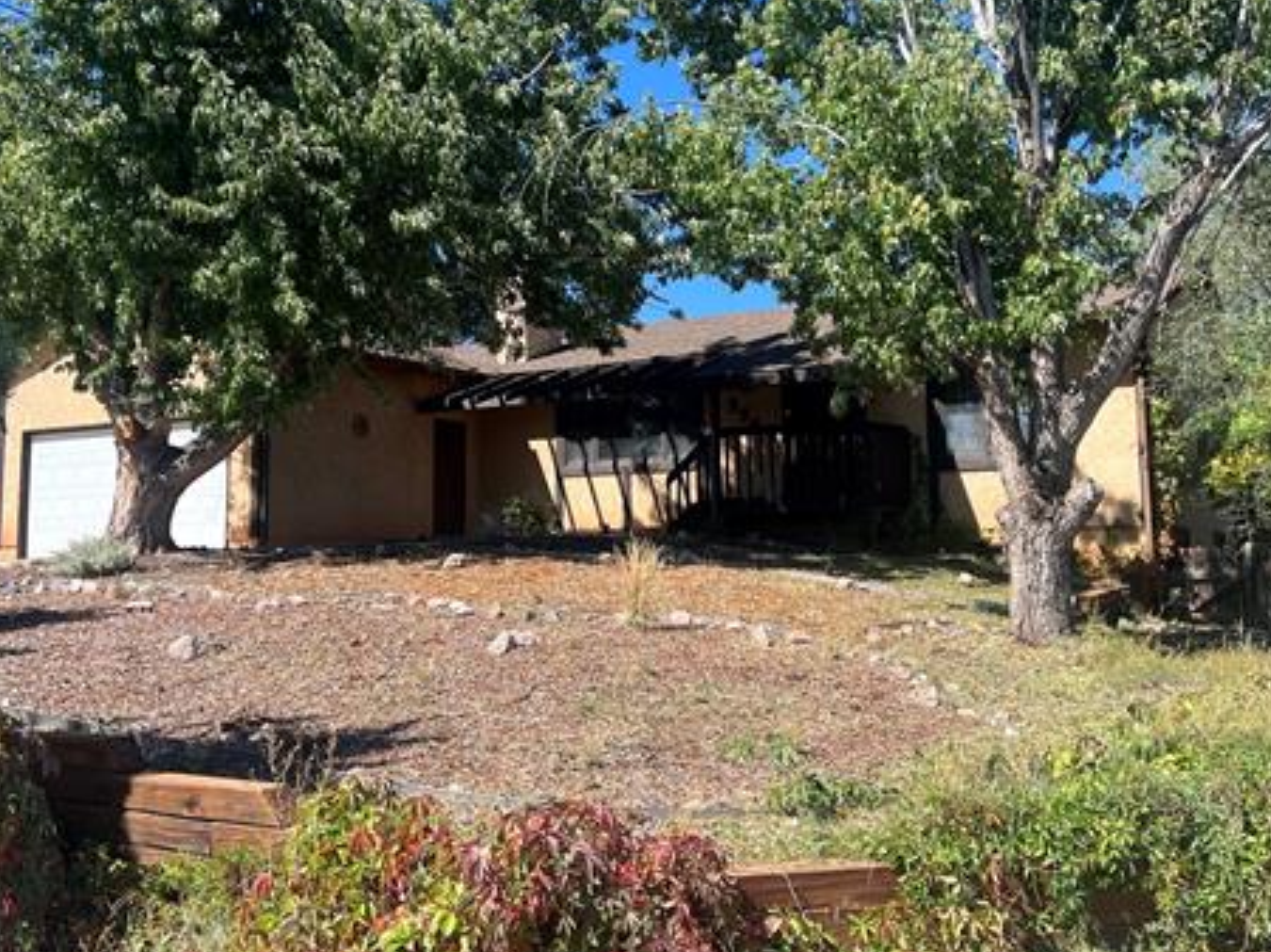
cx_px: 610
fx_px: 1358
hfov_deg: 50.1
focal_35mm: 37
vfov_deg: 38.6
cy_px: 408
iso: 50
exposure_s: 1/2008
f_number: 1.5
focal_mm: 5.7
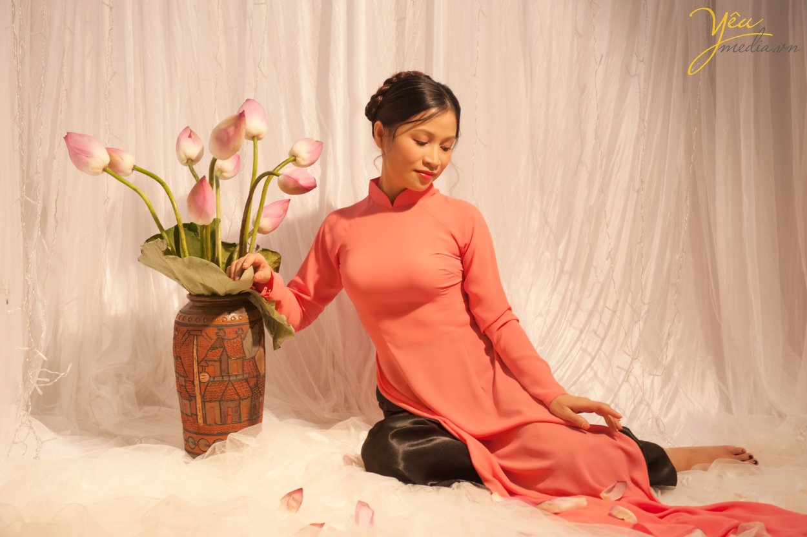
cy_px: 268
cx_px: 404
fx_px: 1299
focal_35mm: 58
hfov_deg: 34.5
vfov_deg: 23.4
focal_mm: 58
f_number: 4
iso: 250
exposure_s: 1/125
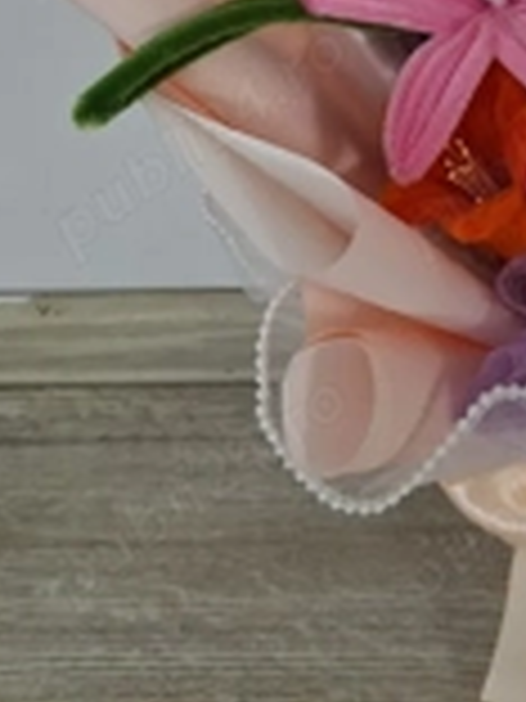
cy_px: -158
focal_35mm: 59
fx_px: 1195
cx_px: 638
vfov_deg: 28.2
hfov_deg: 22.7
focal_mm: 5.54
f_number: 1.8
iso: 125
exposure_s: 1/50
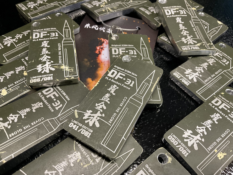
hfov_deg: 61.7
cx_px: 116
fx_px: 195
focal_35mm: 29
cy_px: 88
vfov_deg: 48.2
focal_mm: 3
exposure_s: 1/50
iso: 160
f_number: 1.8
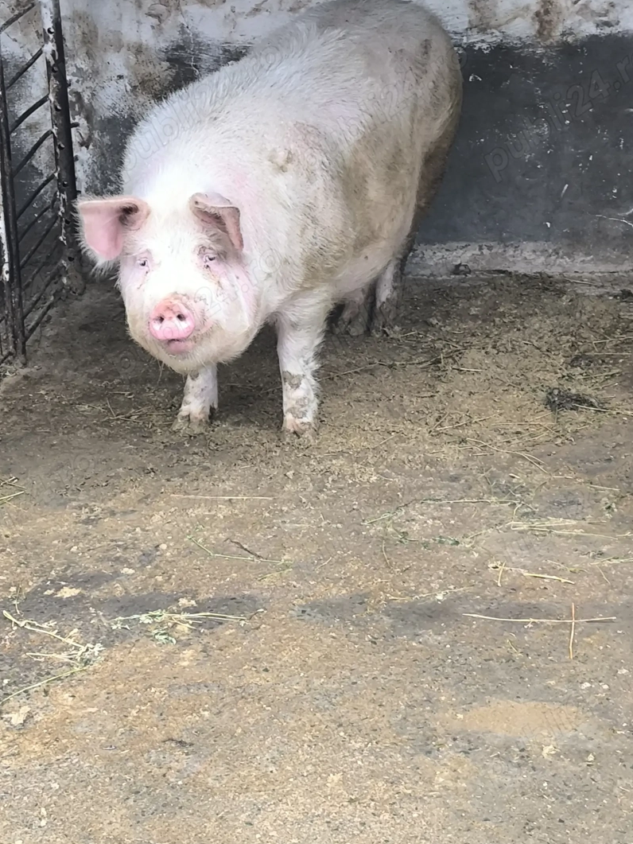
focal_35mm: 88
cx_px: 289
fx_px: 2145
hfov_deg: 16.8
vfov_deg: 22.2
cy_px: 356
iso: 640
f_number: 1.65
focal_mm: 6.14
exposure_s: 1/50
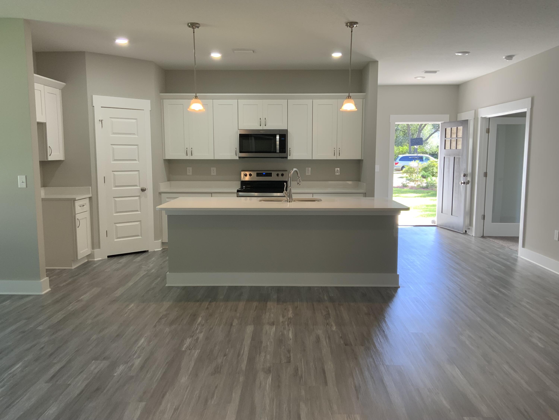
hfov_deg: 61.7
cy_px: 210
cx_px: 280
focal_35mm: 29
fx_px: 468
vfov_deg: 48.2
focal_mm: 3
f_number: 1.8
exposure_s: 1/120
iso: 64
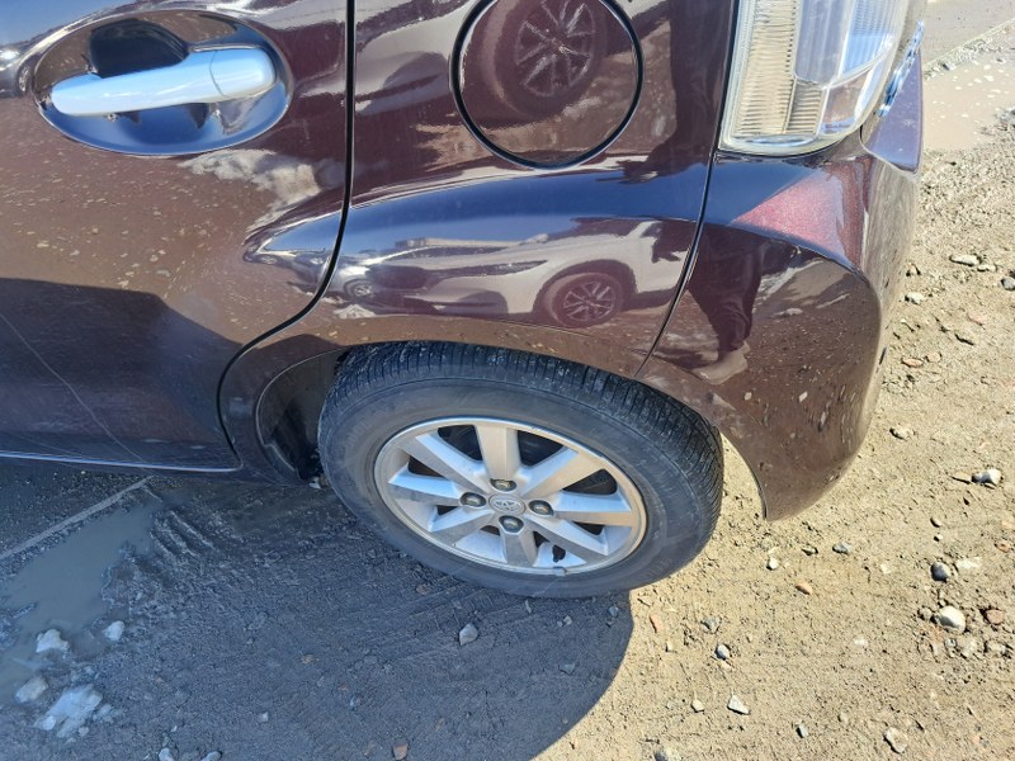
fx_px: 704
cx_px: 508
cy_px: 380
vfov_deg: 56.8
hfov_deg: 71.6
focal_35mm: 24
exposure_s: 1/262
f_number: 1.8
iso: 50
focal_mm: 5.23
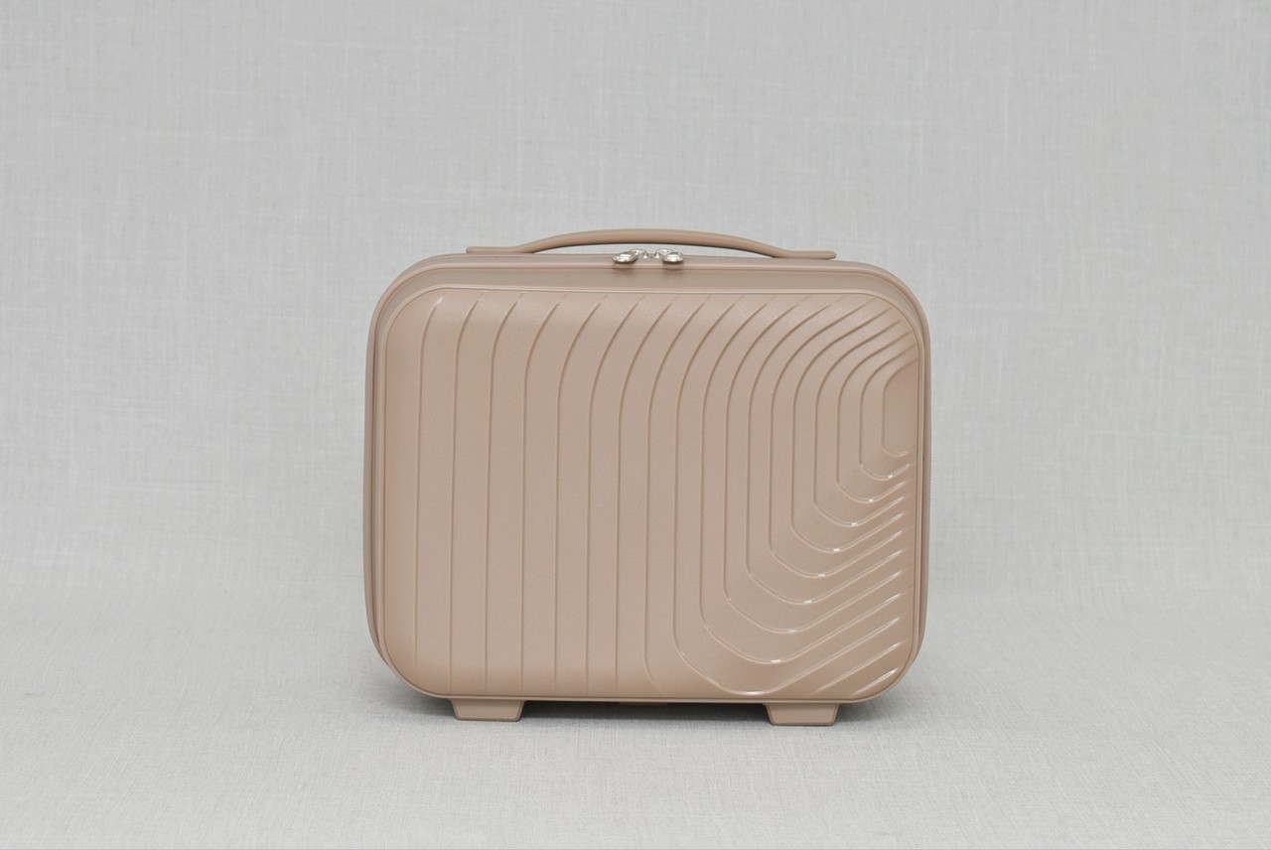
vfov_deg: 16.6
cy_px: 425
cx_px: 636
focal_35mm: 82
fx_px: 2915
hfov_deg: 24.6
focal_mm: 55
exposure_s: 1/60
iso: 100
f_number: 5.6
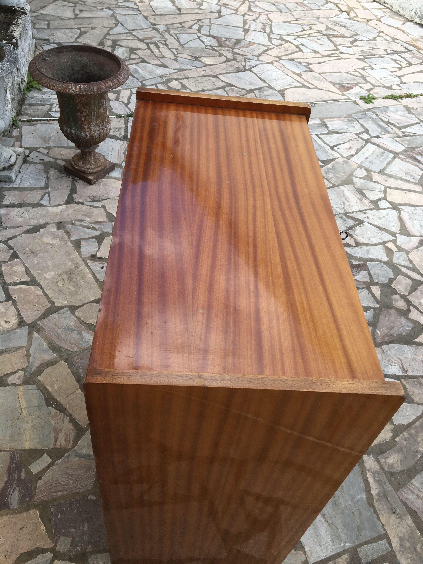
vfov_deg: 61.7
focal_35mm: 29
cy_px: 282
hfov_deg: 48.2
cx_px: 212
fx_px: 472
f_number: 2.2
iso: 25
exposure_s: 1/455
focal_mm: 4.15
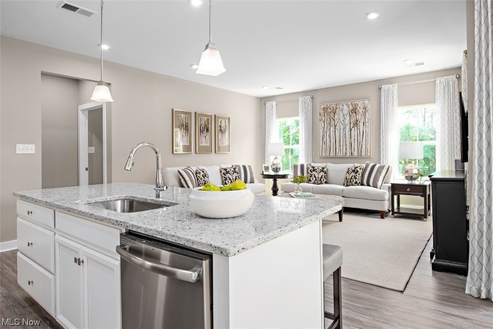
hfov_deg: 84.0
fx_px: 274
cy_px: 164
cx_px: 246
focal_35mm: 20
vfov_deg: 62.0
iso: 400
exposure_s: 1/15
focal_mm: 20
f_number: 7.1
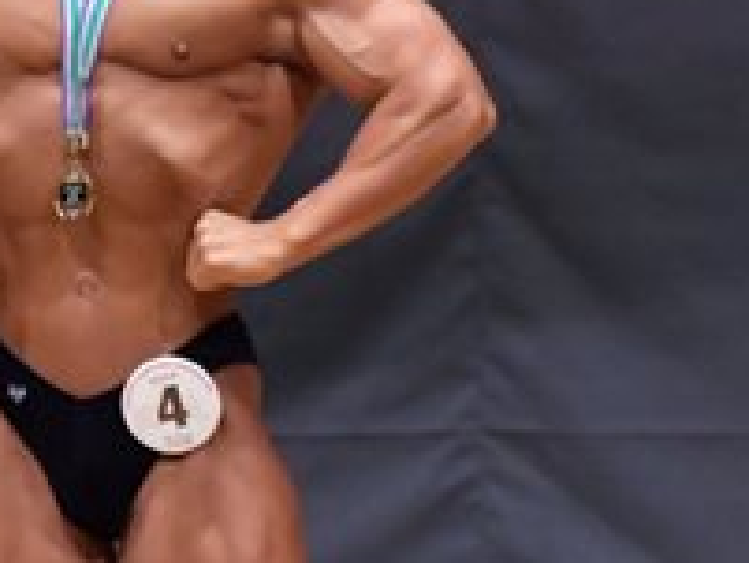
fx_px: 22819
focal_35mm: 1054
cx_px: 121
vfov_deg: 1.4
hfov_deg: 1.9
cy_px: 373
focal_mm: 190
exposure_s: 1/400
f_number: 5.6
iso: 6400
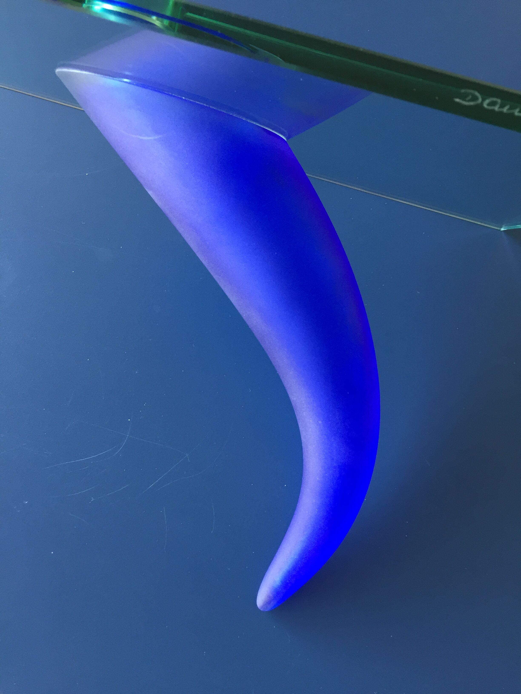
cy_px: 347
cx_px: 260
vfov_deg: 61.7
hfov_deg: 48.2
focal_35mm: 29
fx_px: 582
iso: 80
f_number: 2.2
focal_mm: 4.15
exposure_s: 1/33
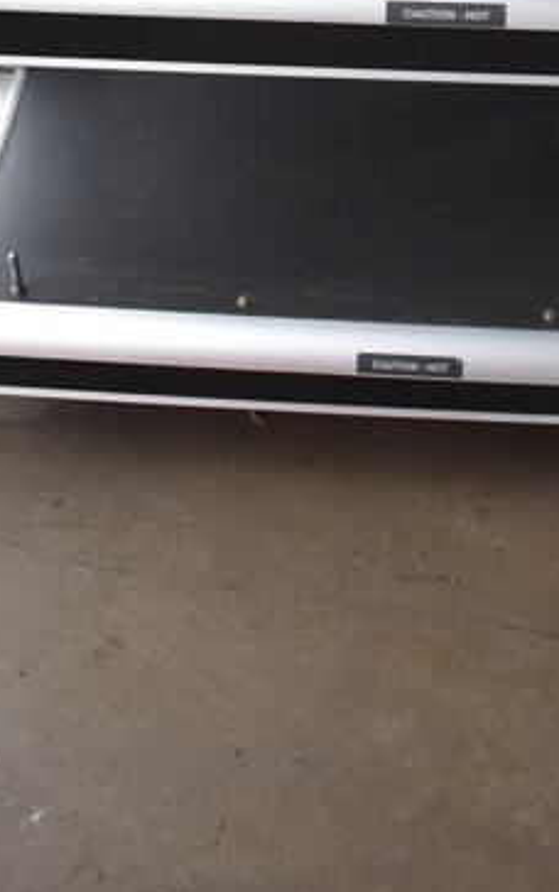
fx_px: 1679
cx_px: 493
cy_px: -173
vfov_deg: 26.5
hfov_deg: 18.6
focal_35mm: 69
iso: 400
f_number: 4
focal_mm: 18
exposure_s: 1/250
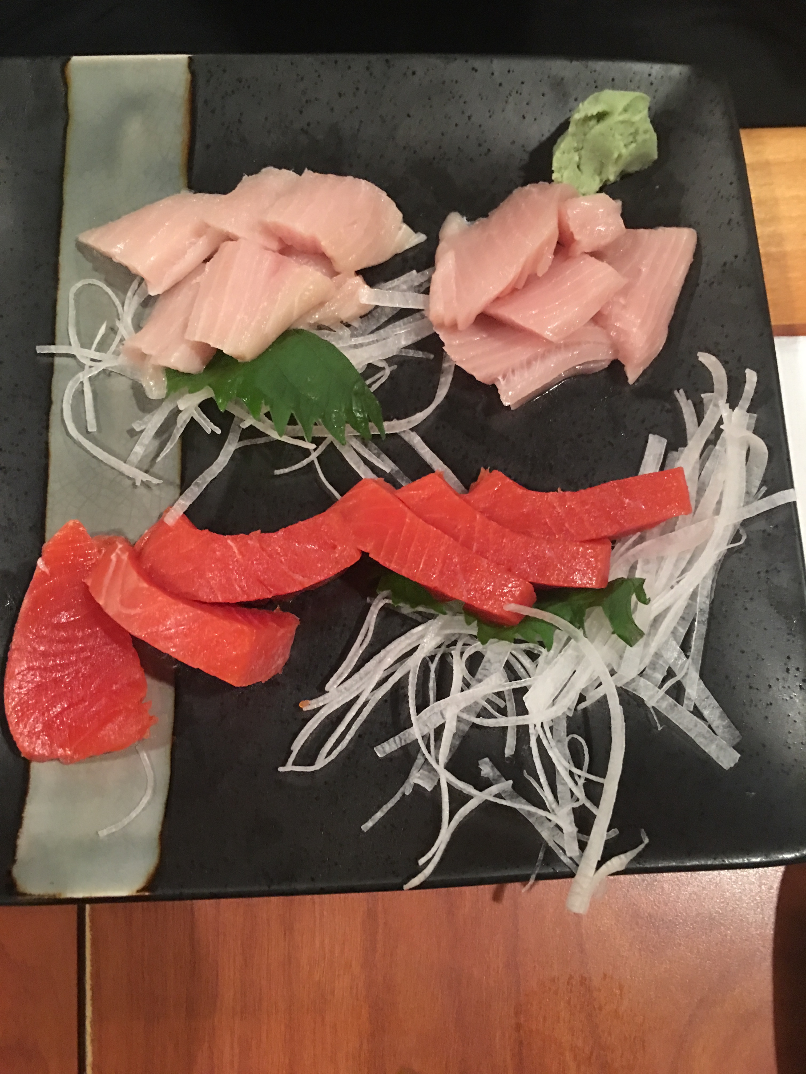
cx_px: 403
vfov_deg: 61.7
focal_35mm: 29
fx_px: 900
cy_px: 537
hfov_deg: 48.2
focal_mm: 4.15
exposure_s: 1/4
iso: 80
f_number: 2.2
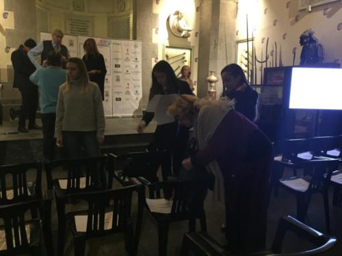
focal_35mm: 29
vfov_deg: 48.2
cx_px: 171
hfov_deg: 61.7
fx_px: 287
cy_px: 128
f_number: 2.2
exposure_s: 1/17
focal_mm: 4.15
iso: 400
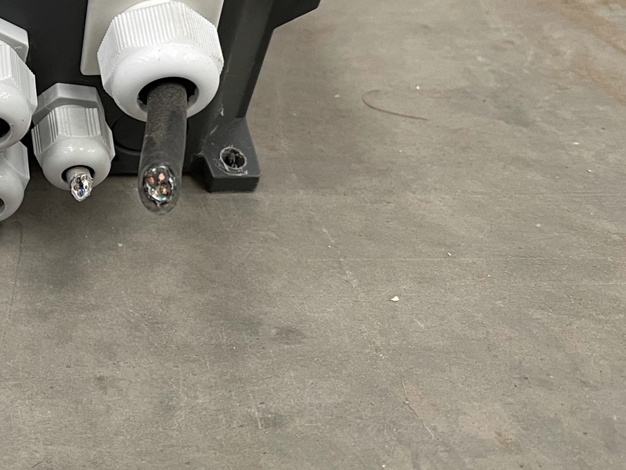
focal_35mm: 60
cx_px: -68
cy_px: 48
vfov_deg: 23.8
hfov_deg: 29.0
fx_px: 1085
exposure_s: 1/60
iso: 125
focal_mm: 5.1
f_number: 1.6
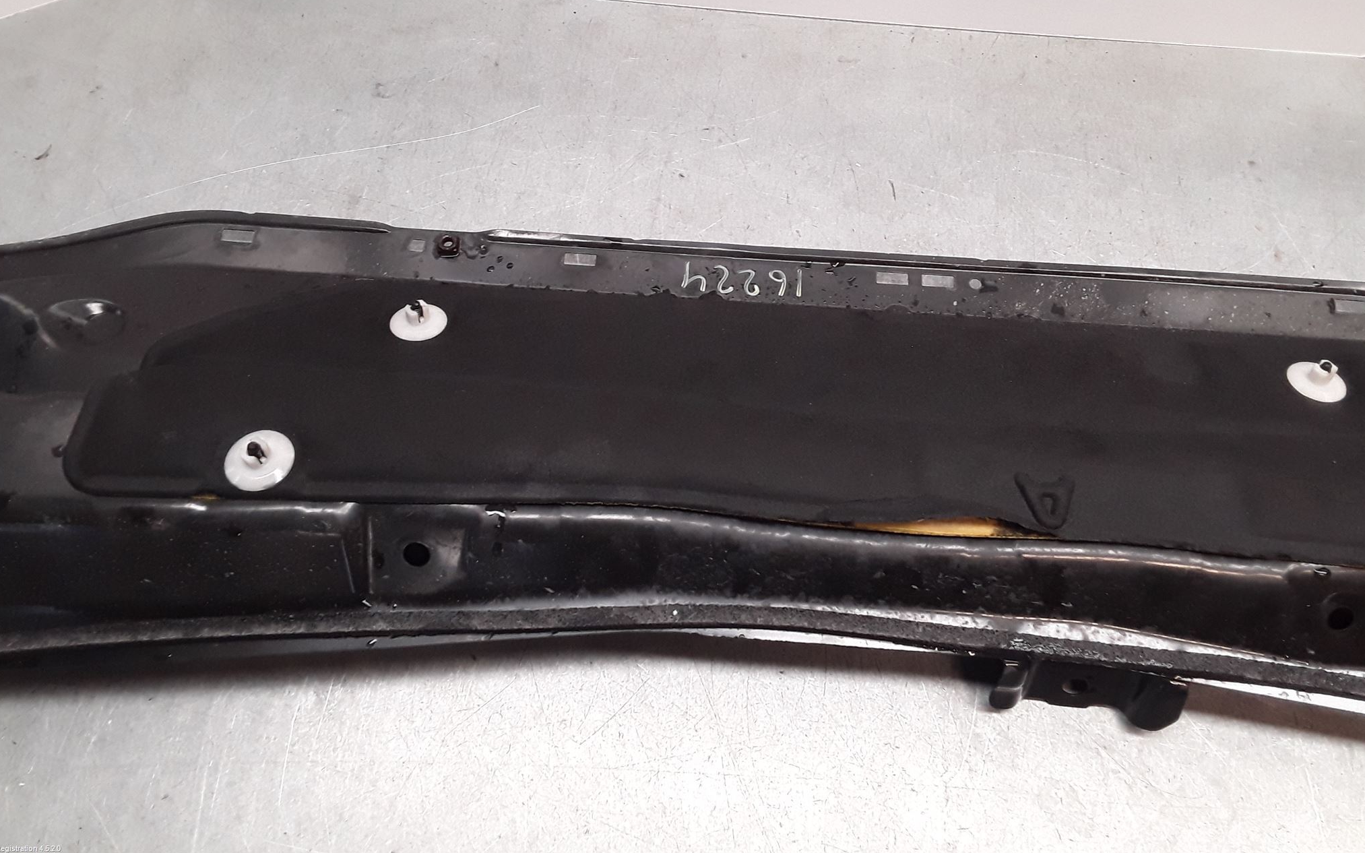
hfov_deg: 62.9
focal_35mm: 30
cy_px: 337
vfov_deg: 41.6
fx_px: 1116
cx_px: 683
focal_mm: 2.91
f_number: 1.9
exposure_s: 1/100
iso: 100
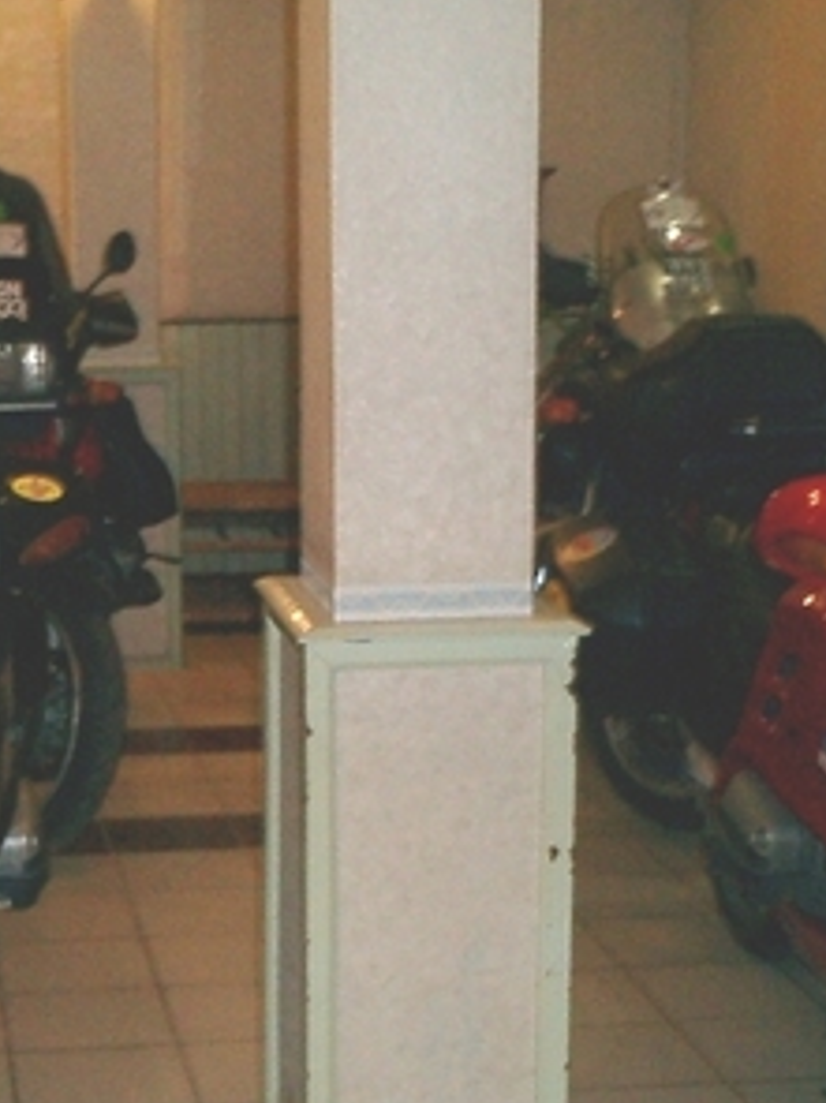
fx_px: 2070
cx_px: 349
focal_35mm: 65
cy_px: 617
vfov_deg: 29.8
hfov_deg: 22.6
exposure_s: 1/30
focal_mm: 7.5
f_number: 3.2
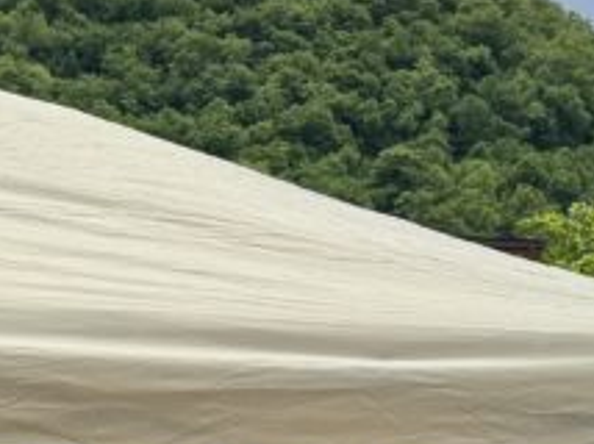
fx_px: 1971
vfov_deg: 12.0
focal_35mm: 115
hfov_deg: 17.1
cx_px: 172
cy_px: 744
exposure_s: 1/3802
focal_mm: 6.76
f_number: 1.78
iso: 80
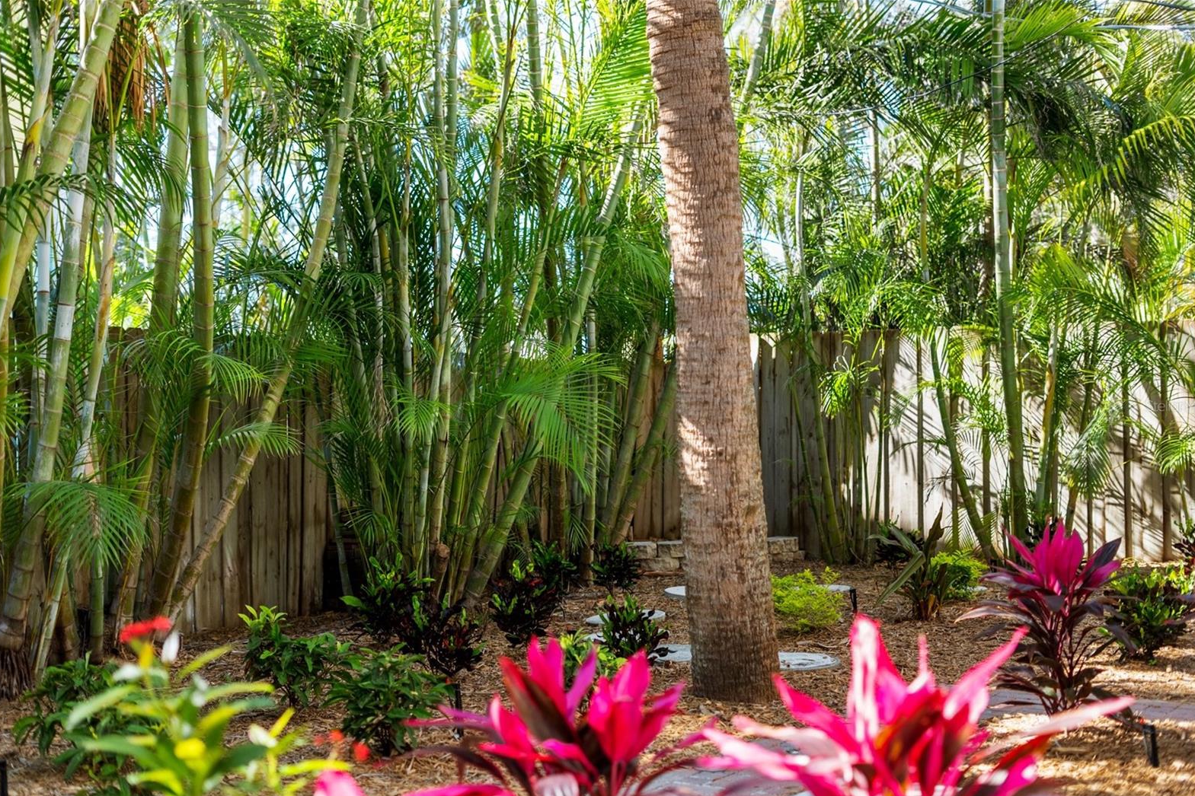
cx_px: 604
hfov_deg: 38.9
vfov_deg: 26.5
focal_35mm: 51
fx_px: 1693
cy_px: 405
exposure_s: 1/400
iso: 160
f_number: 2.5
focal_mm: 50
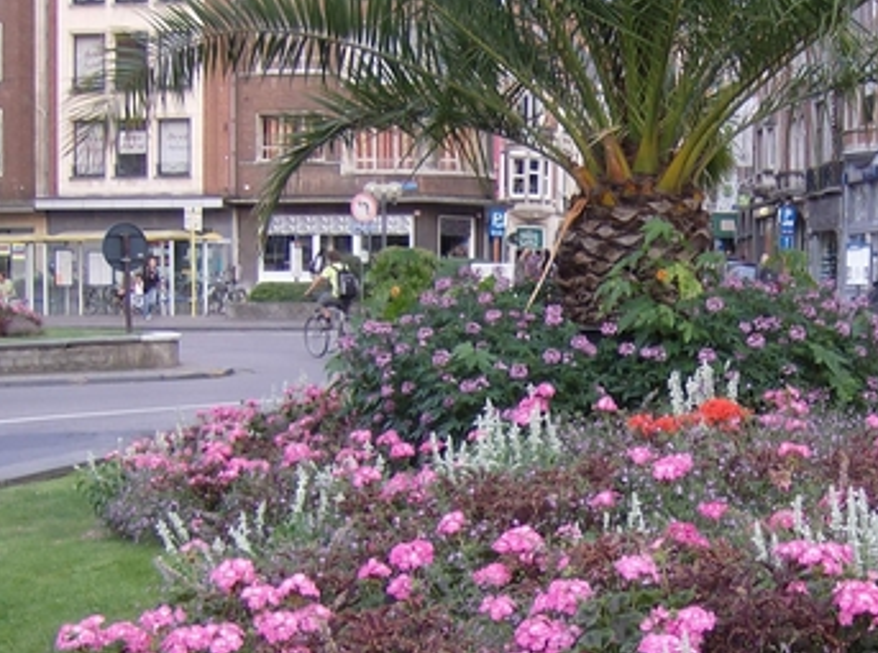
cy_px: 449
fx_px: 1593
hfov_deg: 30.0
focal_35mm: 63
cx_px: 719
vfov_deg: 23.0
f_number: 2.8
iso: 100
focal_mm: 6
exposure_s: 1/86
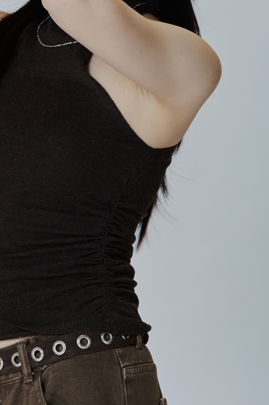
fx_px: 2975
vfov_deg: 7.8
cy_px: 166
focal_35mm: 265
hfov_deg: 5.2
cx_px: 41
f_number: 5.6
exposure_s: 1/200
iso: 400
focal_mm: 125
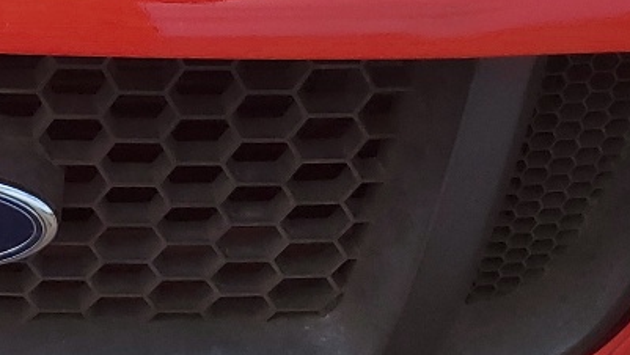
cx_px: -86
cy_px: -283
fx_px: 1889
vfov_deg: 10.1
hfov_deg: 18.2
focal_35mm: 113
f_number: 1.5
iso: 50
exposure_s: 1/2500
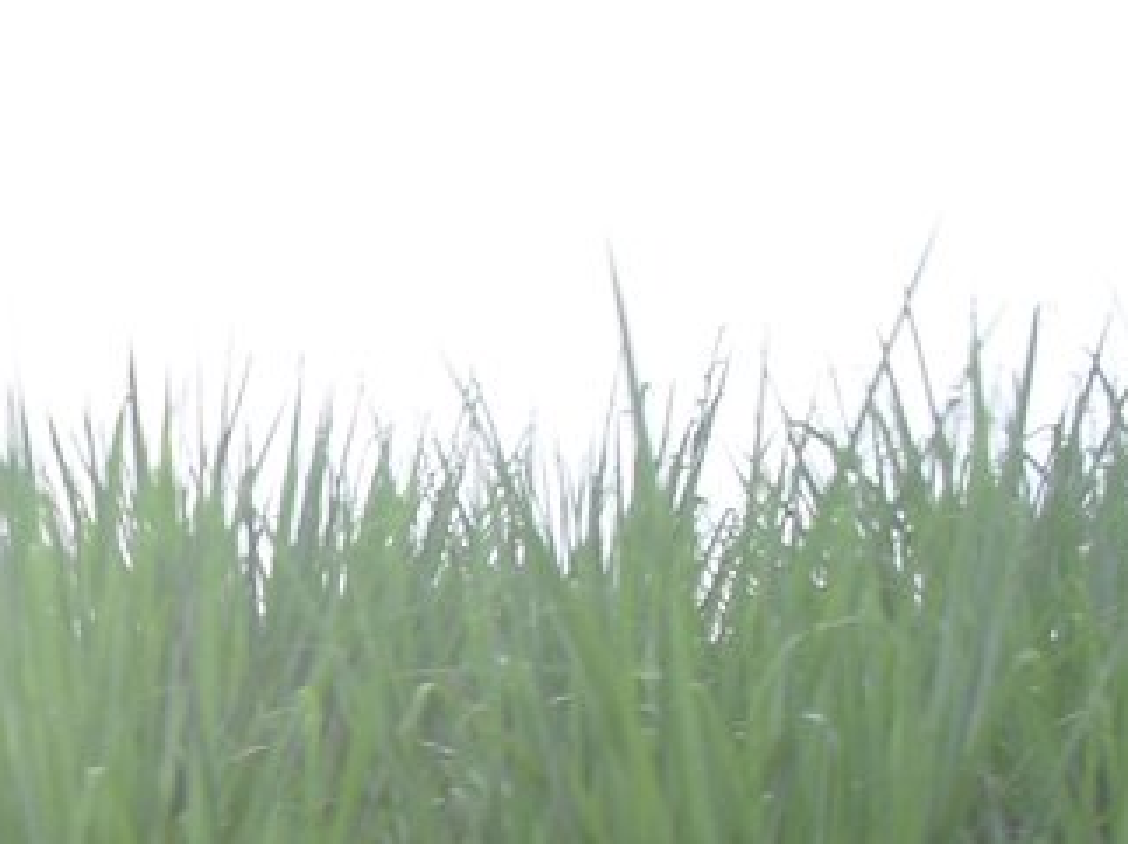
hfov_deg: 15.7
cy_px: 1079
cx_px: -228
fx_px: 3940
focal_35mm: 121
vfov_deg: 11.9
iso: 100
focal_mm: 6.2
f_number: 2.8
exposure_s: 1/80
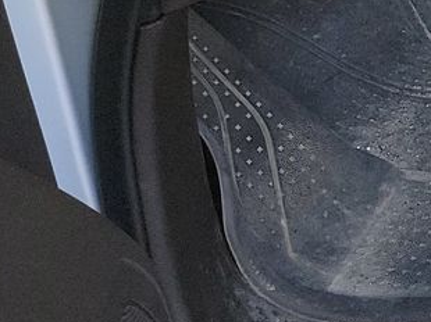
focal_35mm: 124
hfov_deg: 12.9
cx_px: 968
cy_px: -415
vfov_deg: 10.5
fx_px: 1543
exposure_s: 1/119
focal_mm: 6.7
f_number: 1.8
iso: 88
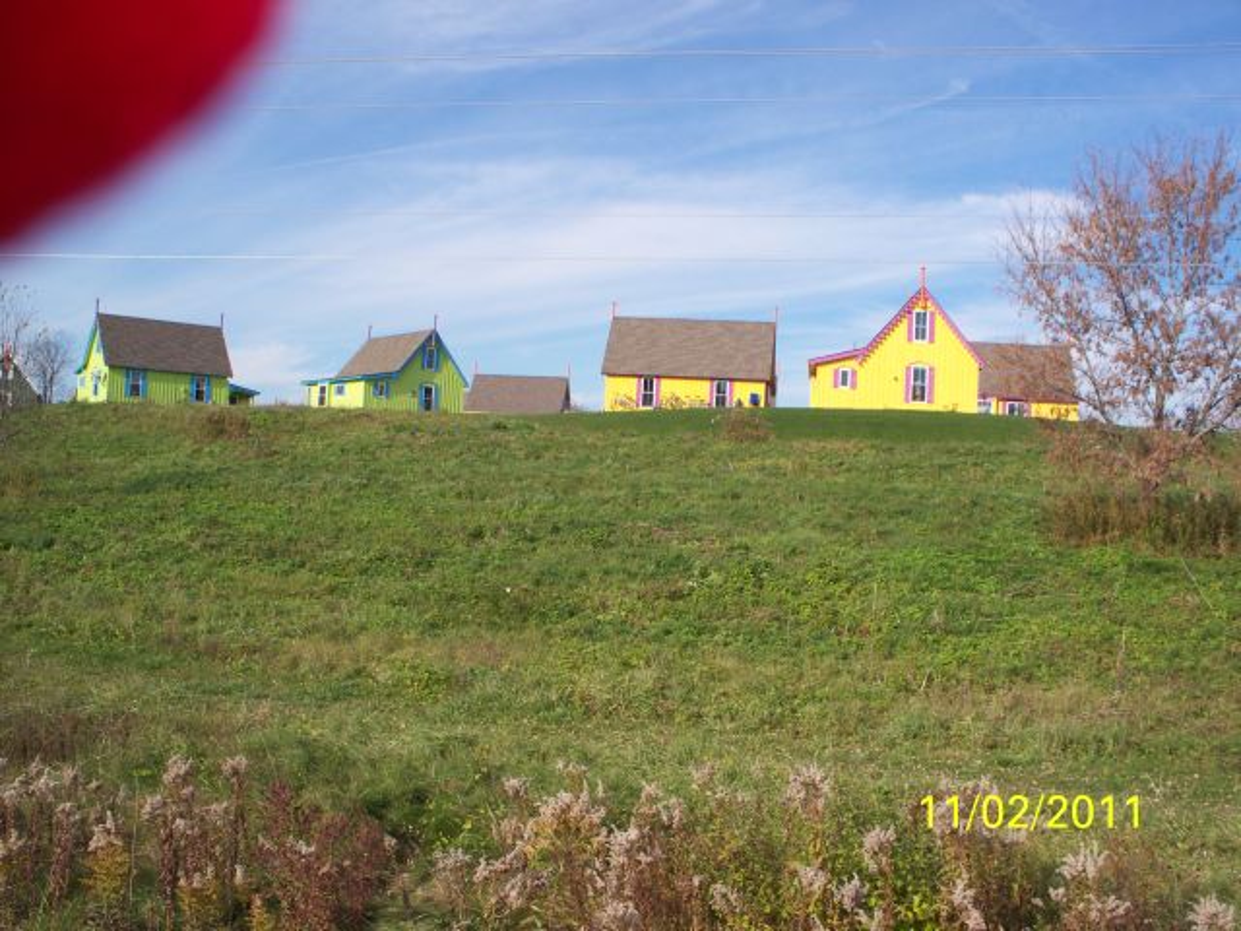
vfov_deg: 40.7
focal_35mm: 35
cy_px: 466
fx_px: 1255
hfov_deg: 52.6
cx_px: 620
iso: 80
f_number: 4.8
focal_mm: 7.54
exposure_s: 1/400
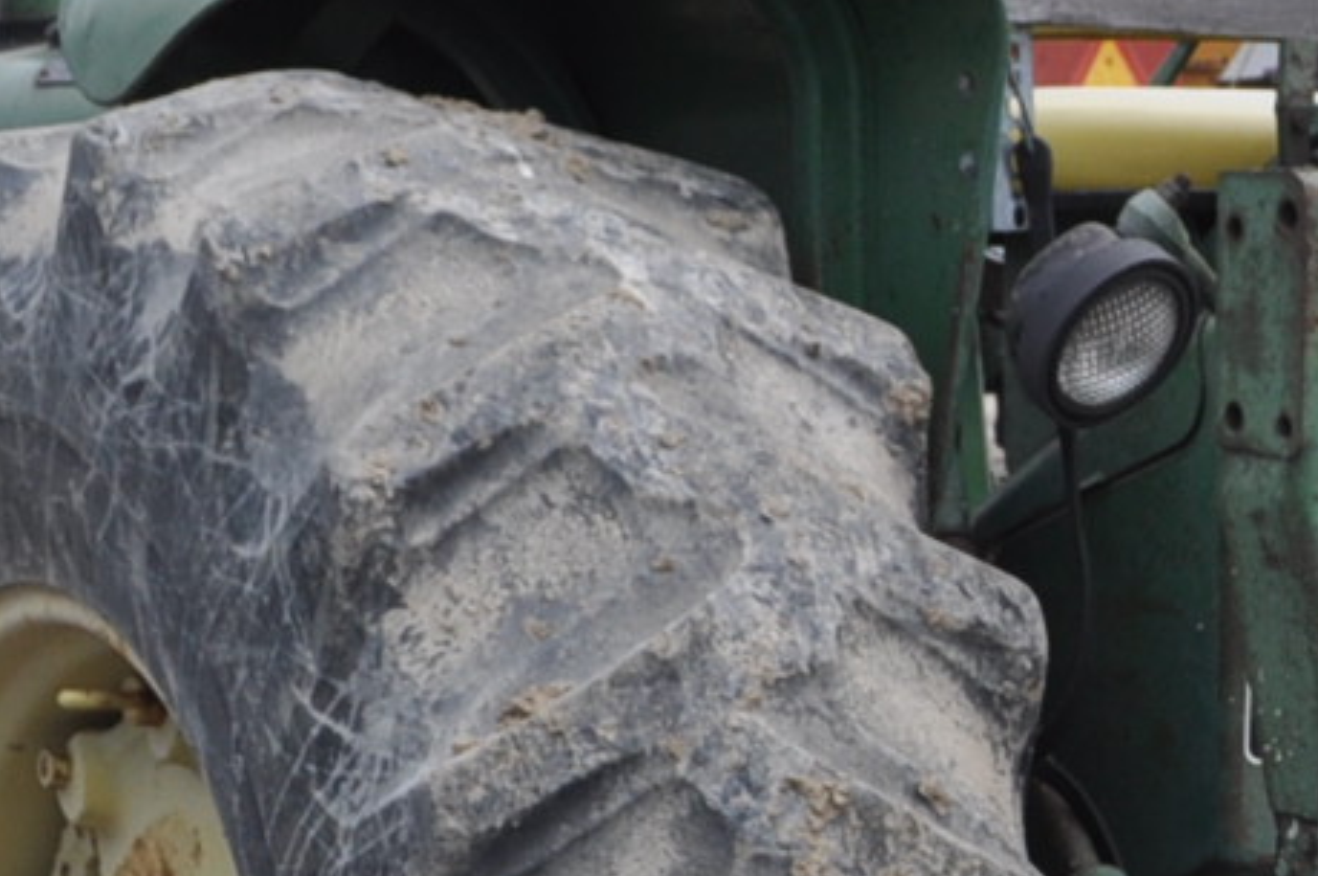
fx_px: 5632
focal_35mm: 154
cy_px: 862
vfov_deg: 8.8
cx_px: 1786
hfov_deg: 12.8
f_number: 9
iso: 200
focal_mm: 22
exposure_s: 1/320
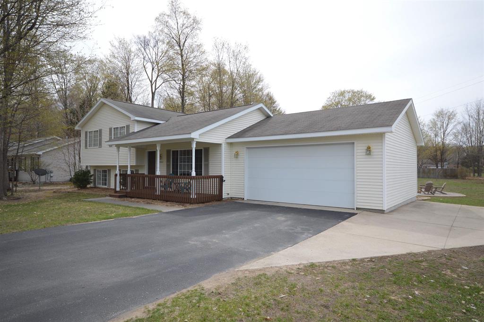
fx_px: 282
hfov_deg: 81.3
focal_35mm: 21
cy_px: 161
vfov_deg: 59.4
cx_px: 242
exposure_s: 1/200
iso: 100
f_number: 7.1
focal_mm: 14
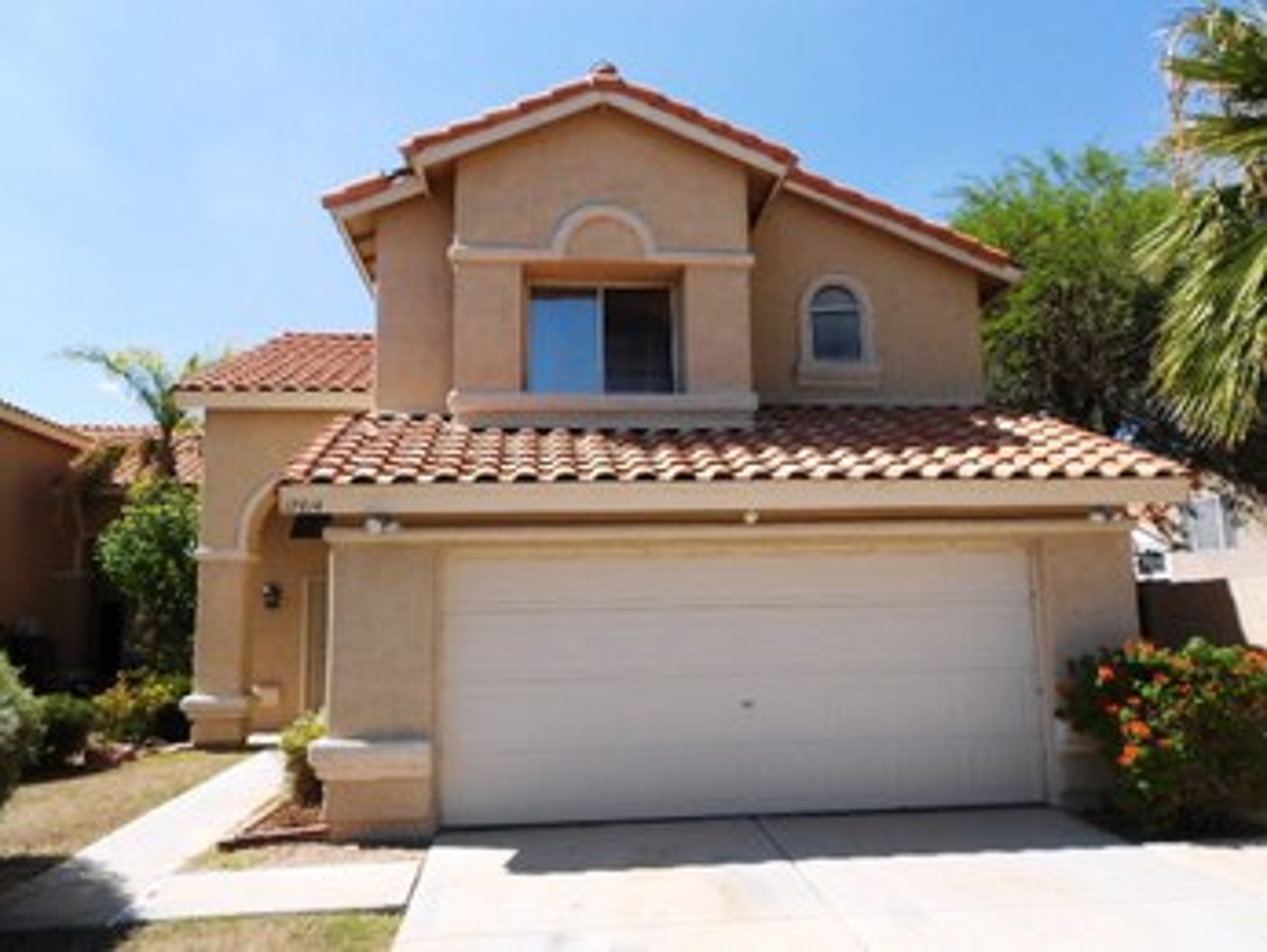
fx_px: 952
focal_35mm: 26
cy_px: 476
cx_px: 634
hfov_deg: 67.3
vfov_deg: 53.1
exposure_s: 1/800
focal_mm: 4.6
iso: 80
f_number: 3.2
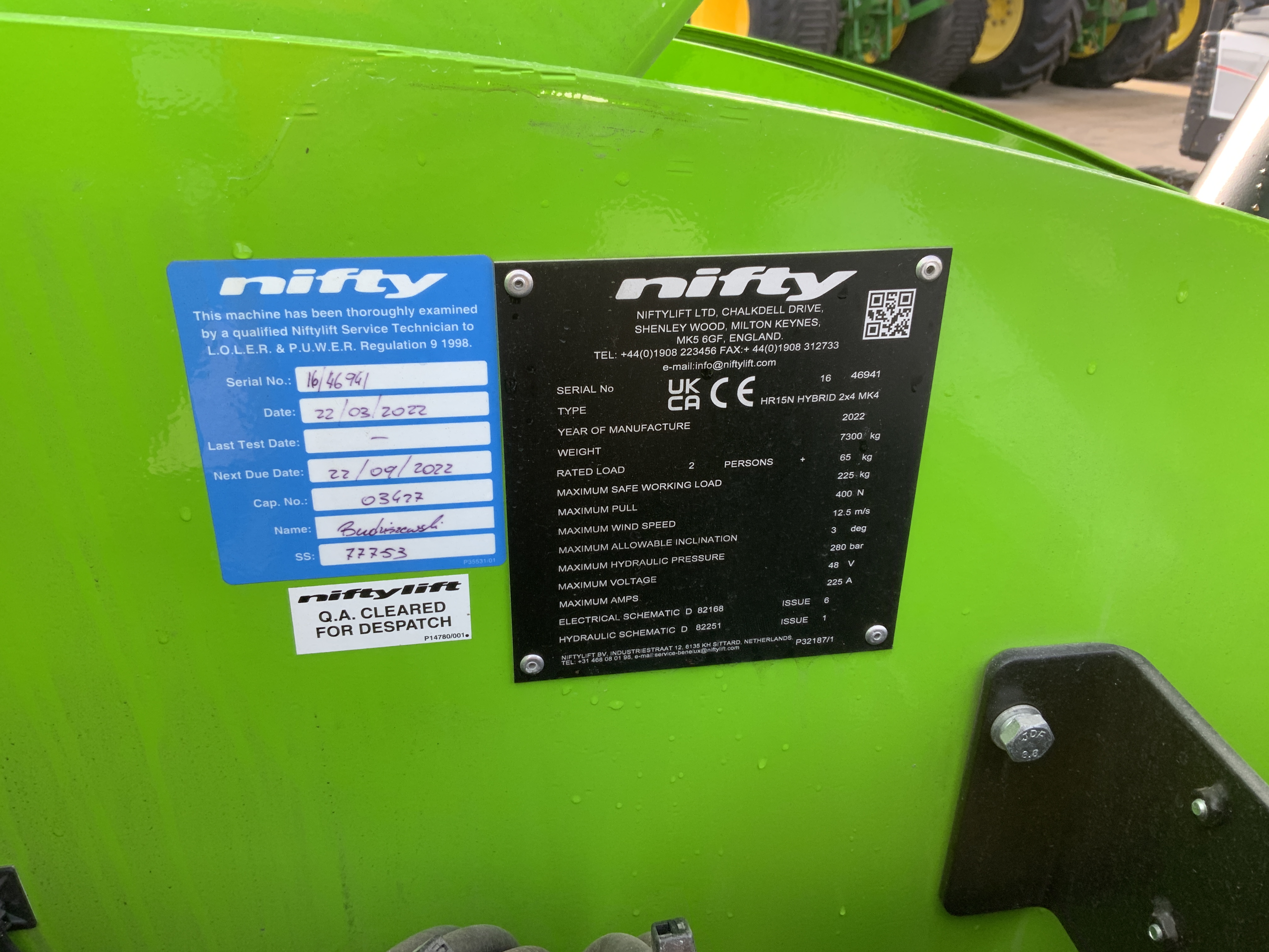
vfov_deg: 48.2
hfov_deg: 61.7
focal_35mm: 29
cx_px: 634
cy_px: 476
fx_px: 1063
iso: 20
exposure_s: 1/122
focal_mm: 3
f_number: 1.8
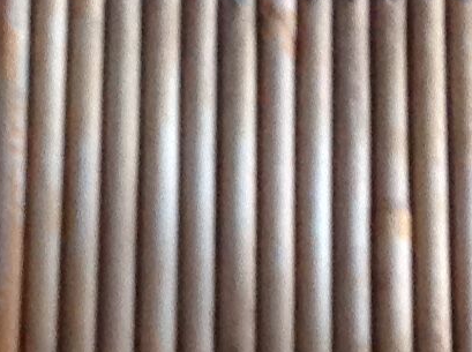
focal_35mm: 222
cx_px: 30
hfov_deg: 8.9
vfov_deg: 6.4
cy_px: 754
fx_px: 3021
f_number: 2.4
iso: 160
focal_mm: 4.28
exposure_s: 1/15
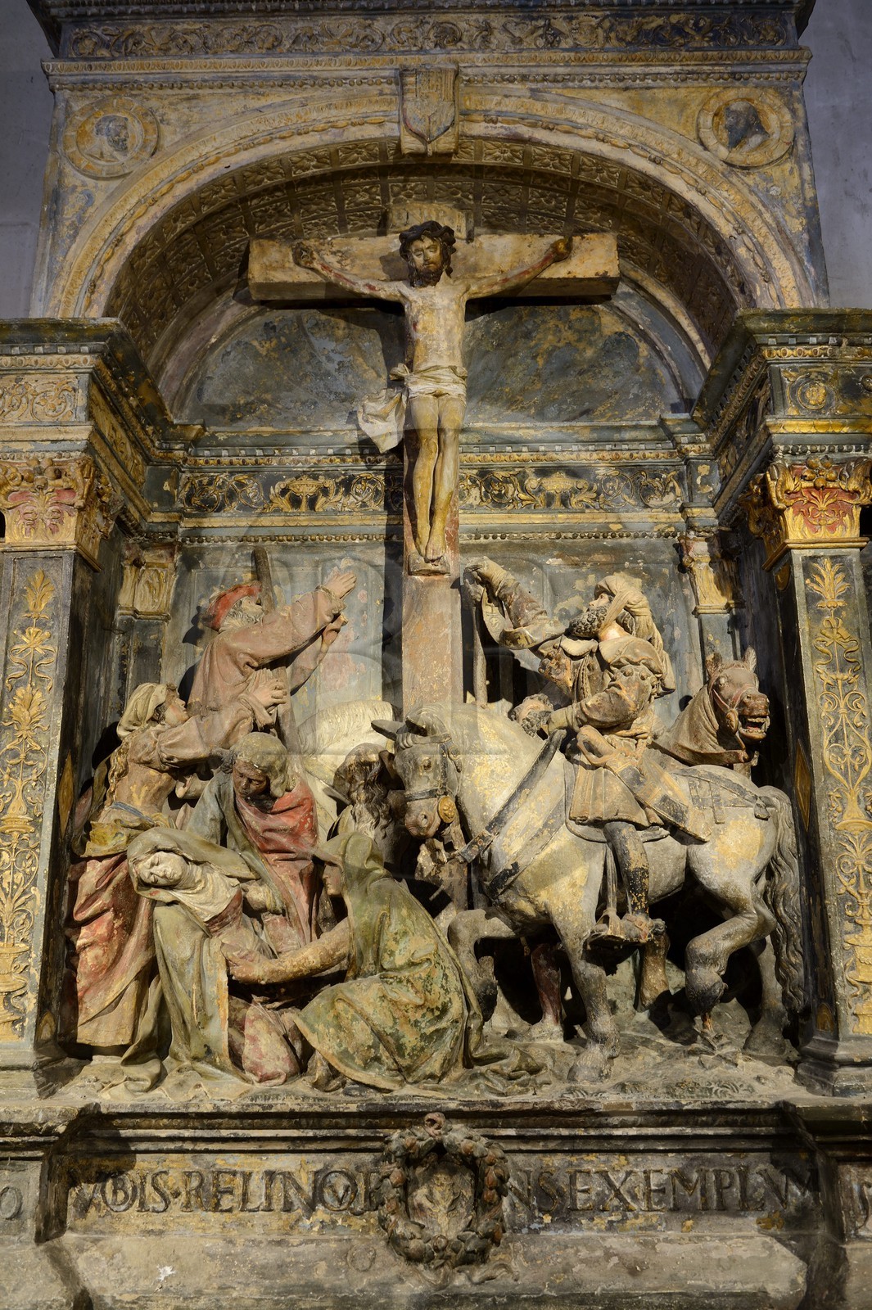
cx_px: 436
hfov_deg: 42.3
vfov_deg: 60.3
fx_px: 1127
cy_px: 655
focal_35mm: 31
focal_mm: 31
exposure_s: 1/3.33
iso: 200
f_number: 8
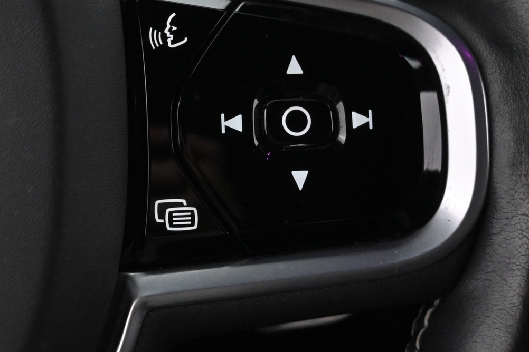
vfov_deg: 17.8
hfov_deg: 26.5
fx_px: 1123
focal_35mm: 76
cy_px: 148
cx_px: 235
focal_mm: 31.5
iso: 5600
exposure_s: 1/50
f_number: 5
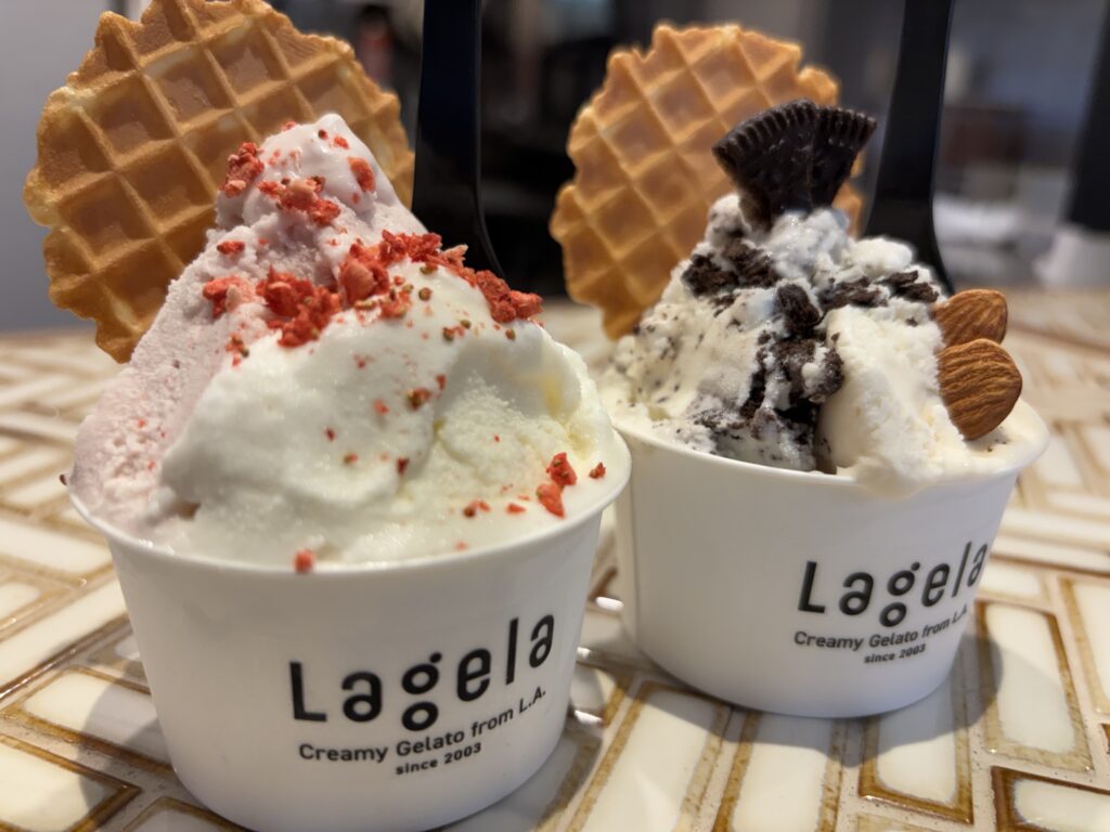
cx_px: 555
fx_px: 834
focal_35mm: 26
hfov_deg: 67.3
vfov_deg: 53.1
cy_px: 416
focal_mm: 5.96
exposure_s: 1/100
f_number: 1.6
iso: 100
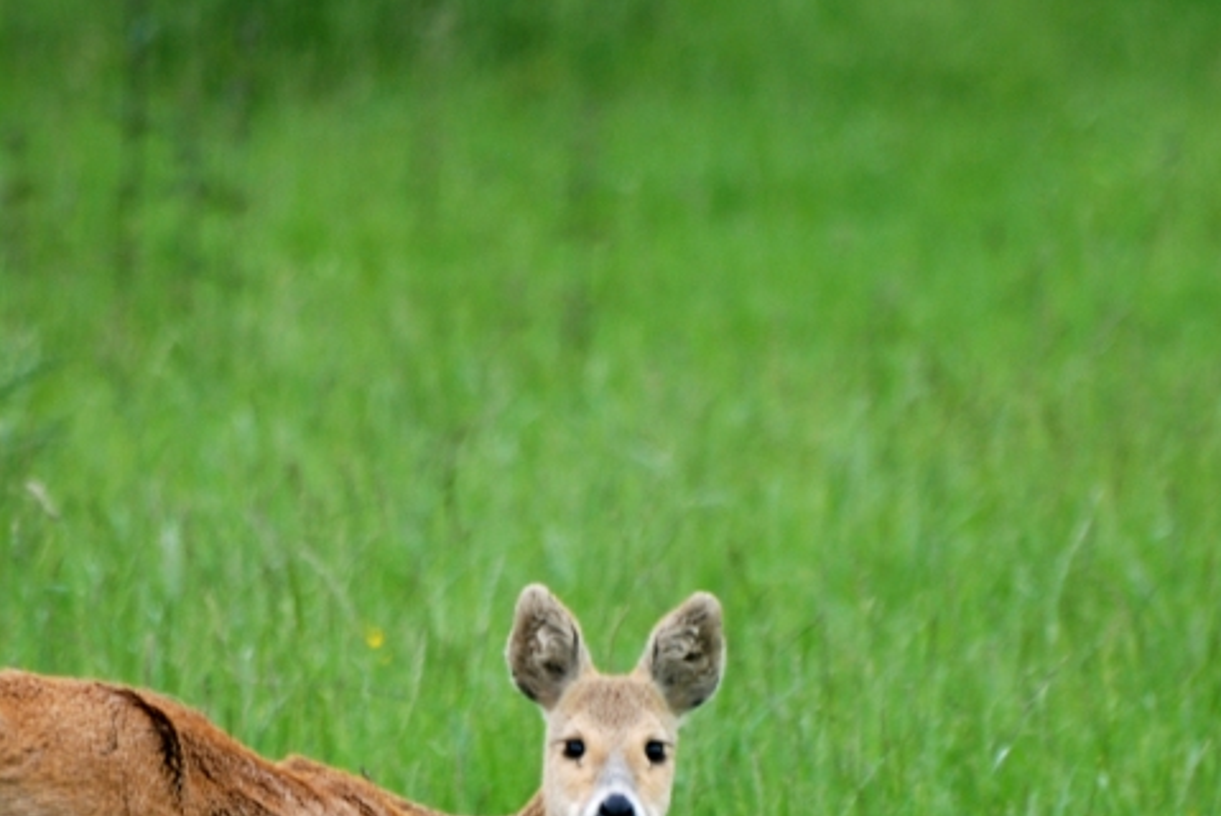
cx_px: 579
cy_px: 776
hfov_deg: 2.1
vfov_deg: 1.4
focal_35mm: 962
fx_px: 32646
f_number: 5.6
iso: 200
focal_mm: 300
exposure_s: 1/250
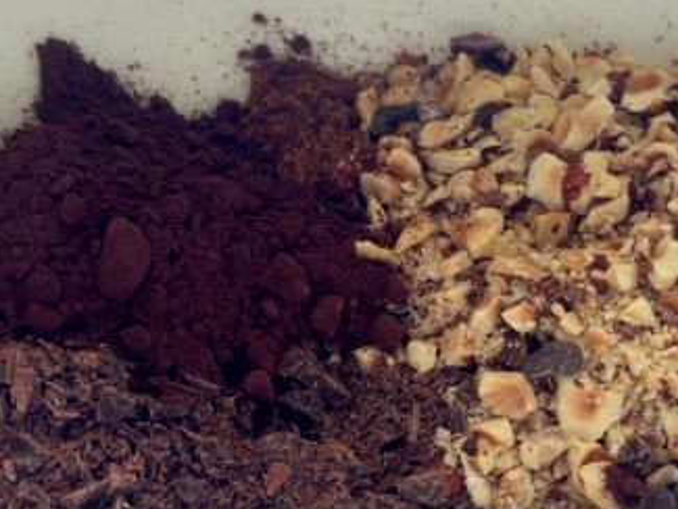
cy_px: 398
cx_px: 401
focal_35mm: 65
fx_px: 1274
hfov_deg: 29.7
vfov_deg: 22.3
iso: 64
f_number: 2.4
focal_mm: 4.12
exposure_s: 1/20
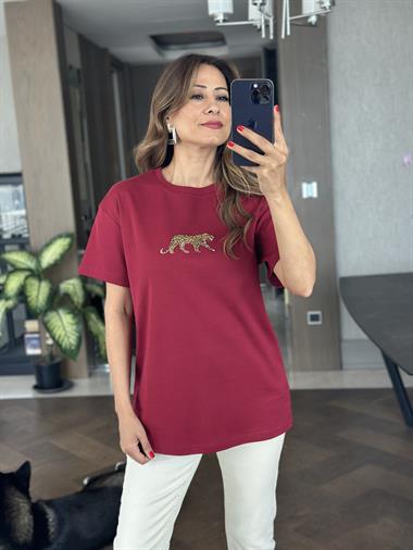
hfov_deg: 30.3
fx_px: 763
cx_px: 206
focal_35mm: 48
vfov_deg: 39.6
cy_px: 275
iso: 80
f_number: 1.78
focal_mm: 6.86
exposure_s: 1/121
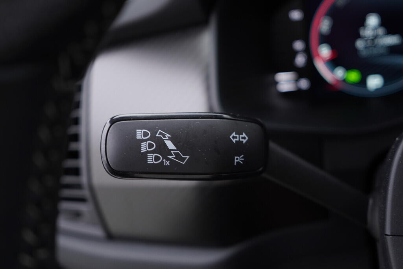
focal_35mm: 36
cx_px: 202
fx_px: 403
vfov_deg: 36.9
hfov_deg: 53.1
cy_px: 134
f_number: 2.8
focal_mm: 24
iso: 125
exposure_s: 1/40
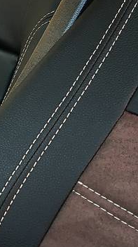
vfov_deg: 29.3
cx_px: -142
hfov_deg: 14.0
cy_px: 95
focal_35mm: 72
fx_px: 469
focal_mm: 4.2
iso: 25
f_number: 2.2
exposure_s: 1/33
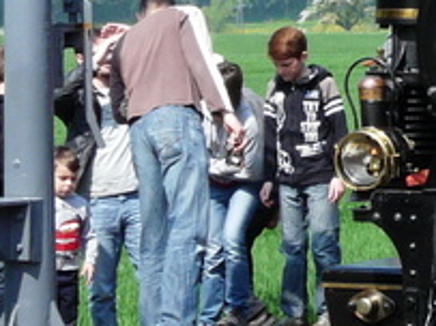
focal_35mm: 241
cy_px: 32
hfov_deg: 7.8
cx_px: 898
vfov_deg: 6.1
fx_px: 3034
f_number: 5.6
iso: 100
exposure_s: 1/250
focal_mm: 8.1
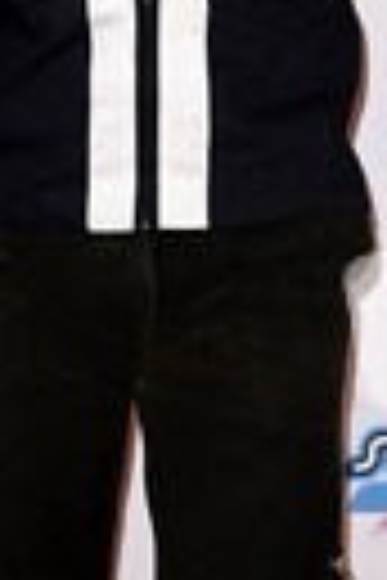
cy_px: 76
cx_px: 166
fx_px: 6014
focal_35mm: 373
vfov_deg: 5.5
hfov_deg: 3.7
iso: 640
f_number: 5.6
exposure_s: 1/250
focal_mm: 120
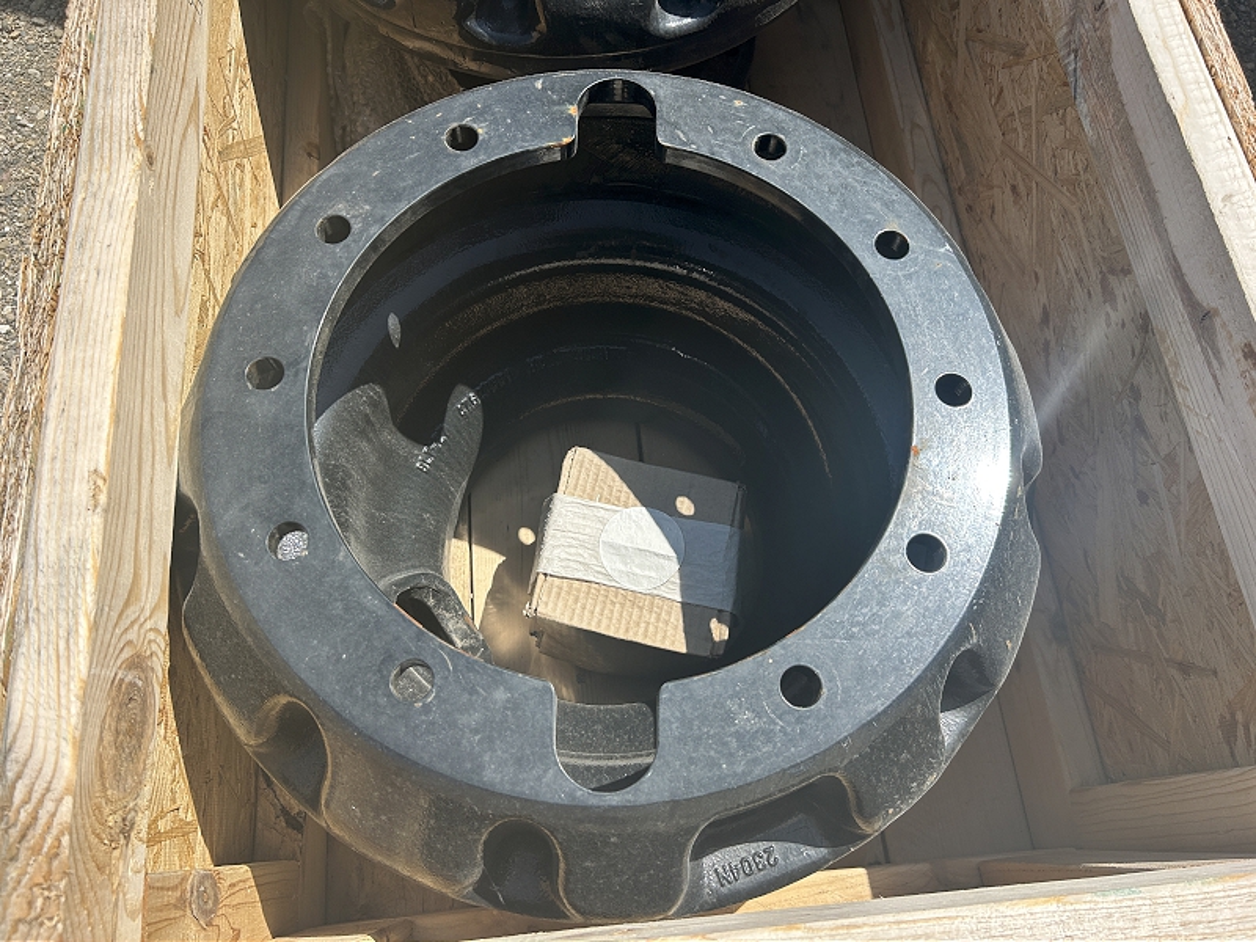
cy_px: 471
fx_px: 943
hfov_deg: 67.3
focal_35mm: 26
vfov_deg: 53.1
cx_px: 628
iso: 50
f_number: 1.5
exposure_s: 1/3356
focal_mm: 5.7
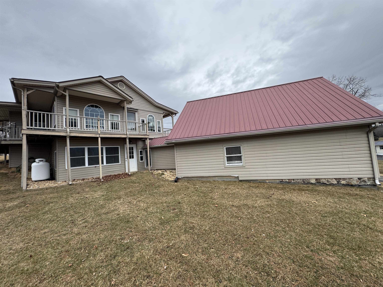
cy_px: 144
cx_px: 192
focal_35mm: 14
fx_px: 155
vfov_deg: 85.7
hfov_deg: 102.1
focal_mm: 2.22
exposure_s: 1/529
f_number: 2.2
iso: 40
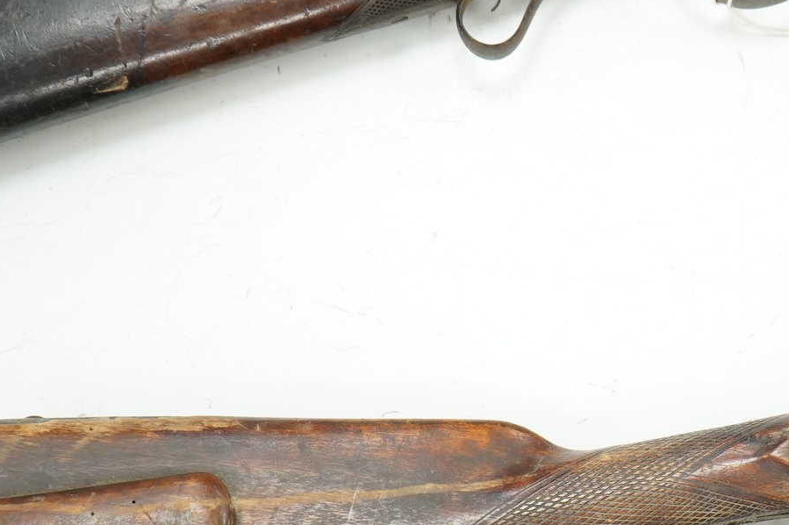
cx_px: 595
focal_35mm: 86
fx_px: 1883
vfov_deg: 15.7
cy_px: 441
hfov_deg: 23.4
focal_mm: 45
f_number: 5.6
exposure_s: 1/125
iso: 2500
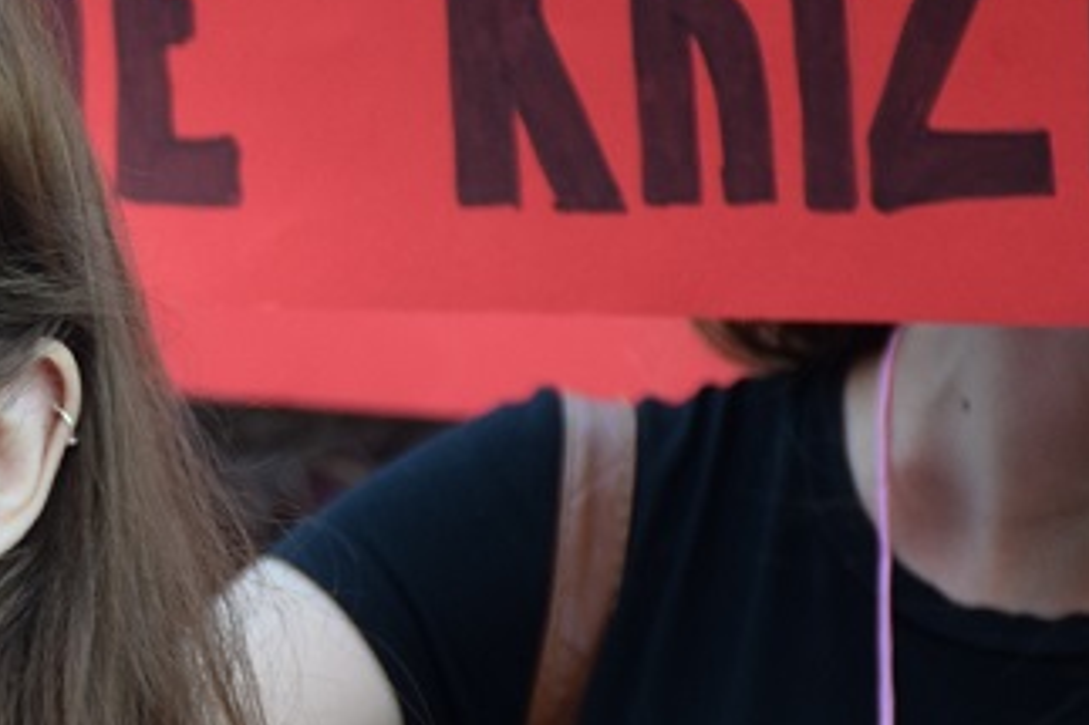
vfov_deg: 4.6
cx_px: -577
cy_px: 732
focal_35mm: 301
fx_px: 9100
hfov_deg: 6.7
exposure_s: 1/160
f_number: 5
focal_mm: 60
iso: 320
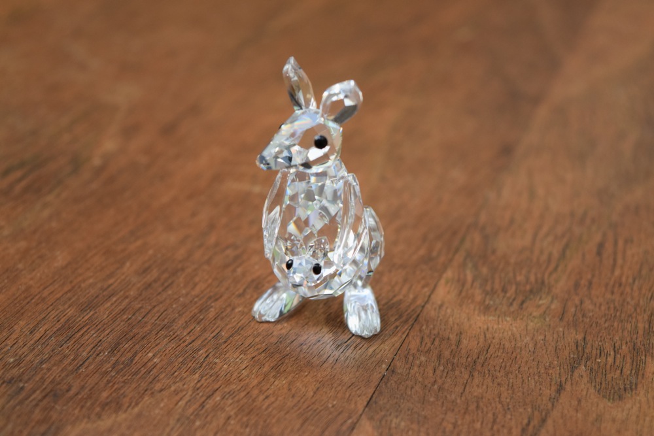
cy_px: 218
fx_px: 1499
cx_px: 327
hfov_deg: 24.6
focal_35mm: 82
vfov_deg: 16.6
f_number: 5.6
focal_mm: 55
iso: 800
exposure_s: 1/60
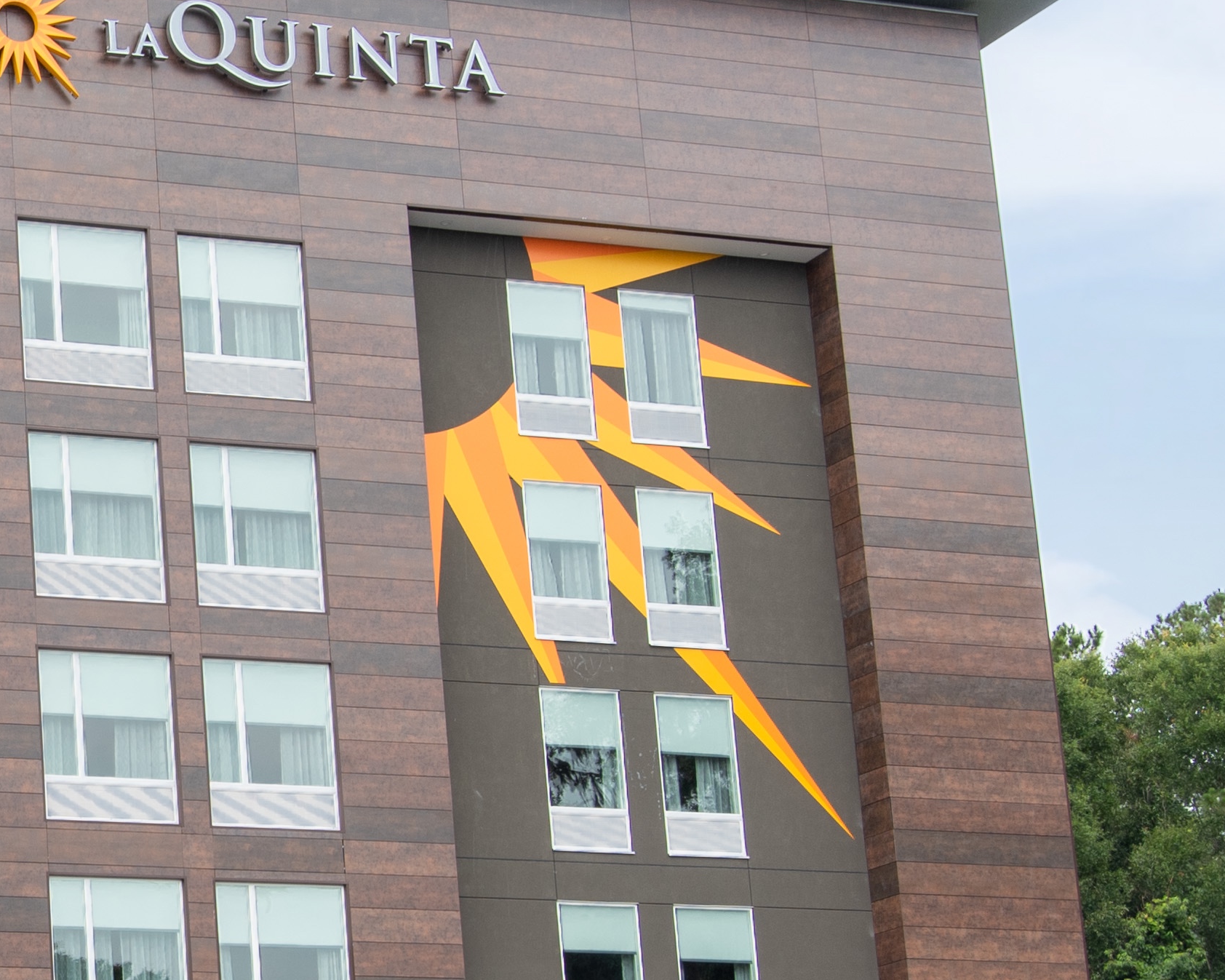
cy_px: 698
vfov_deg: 14.8
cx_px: -259
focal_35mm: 104
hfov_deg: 17.6
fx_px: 3770
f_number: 13
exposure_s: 1/80
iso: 100
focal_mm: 31
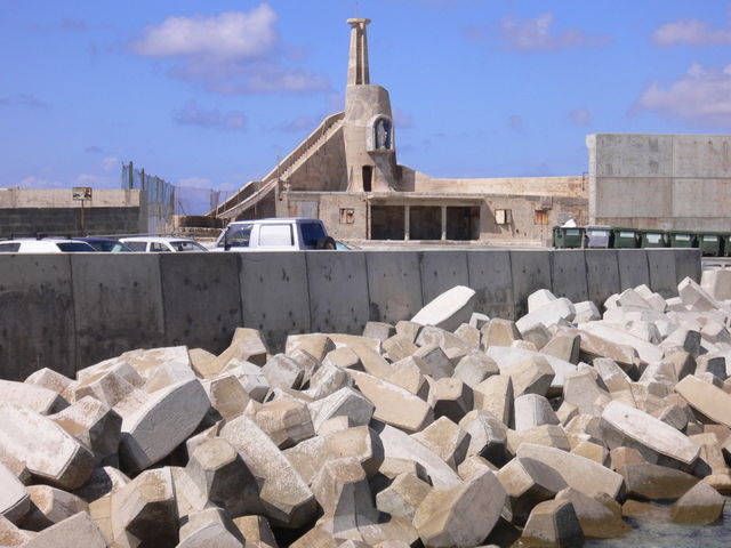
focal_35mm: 74
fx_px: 1563
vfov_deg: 19.9
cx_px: 366
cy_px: 274
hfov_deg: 26.3
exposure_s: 1/320
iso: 80
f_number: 8.5
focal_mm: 12.3
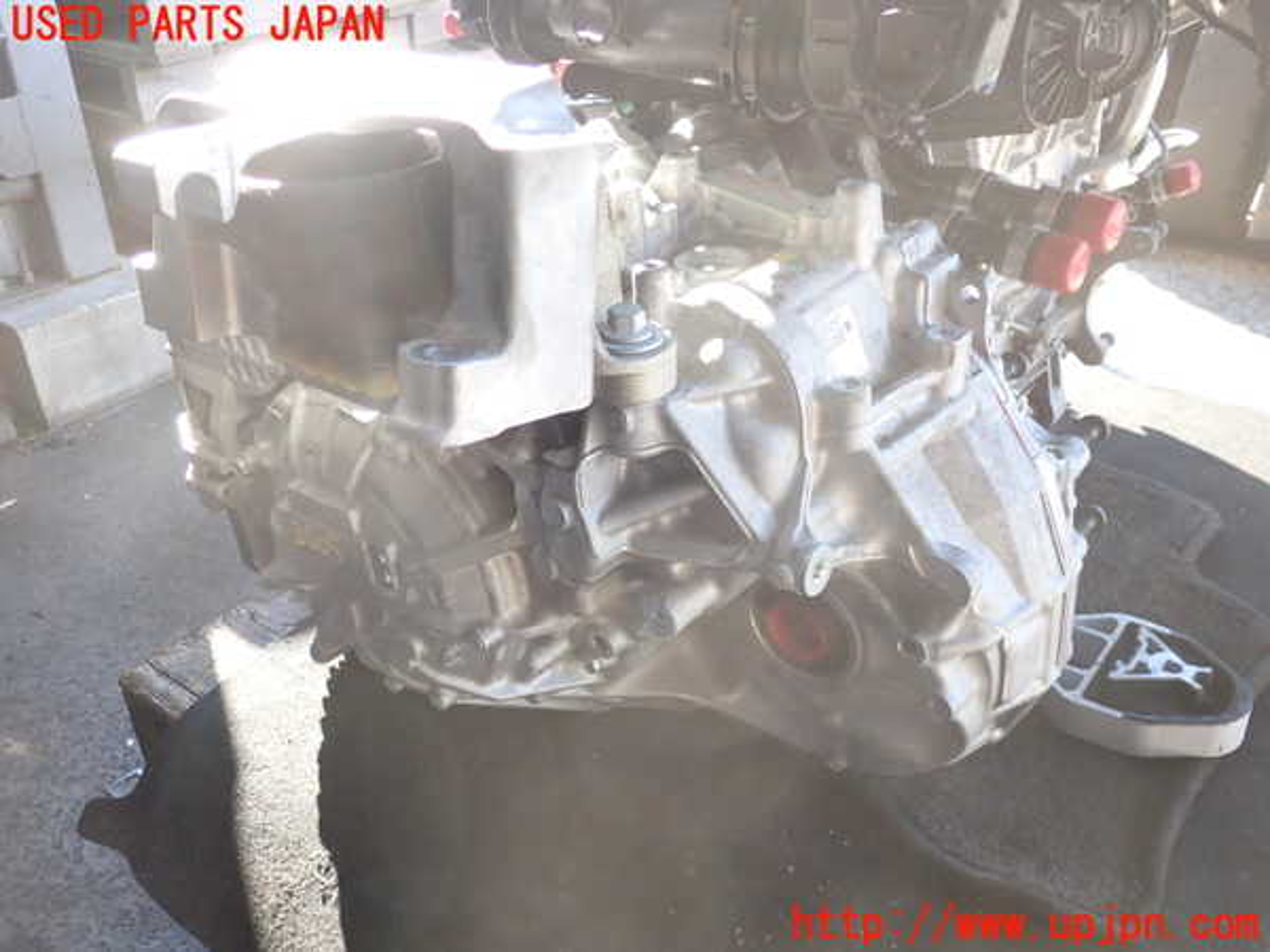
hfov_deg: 60.0
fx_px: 1101
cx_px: 635
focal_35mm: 30
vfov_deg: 46.8
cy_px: 476
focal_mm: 5.4
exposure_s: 1/100
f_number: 2.3
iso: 100
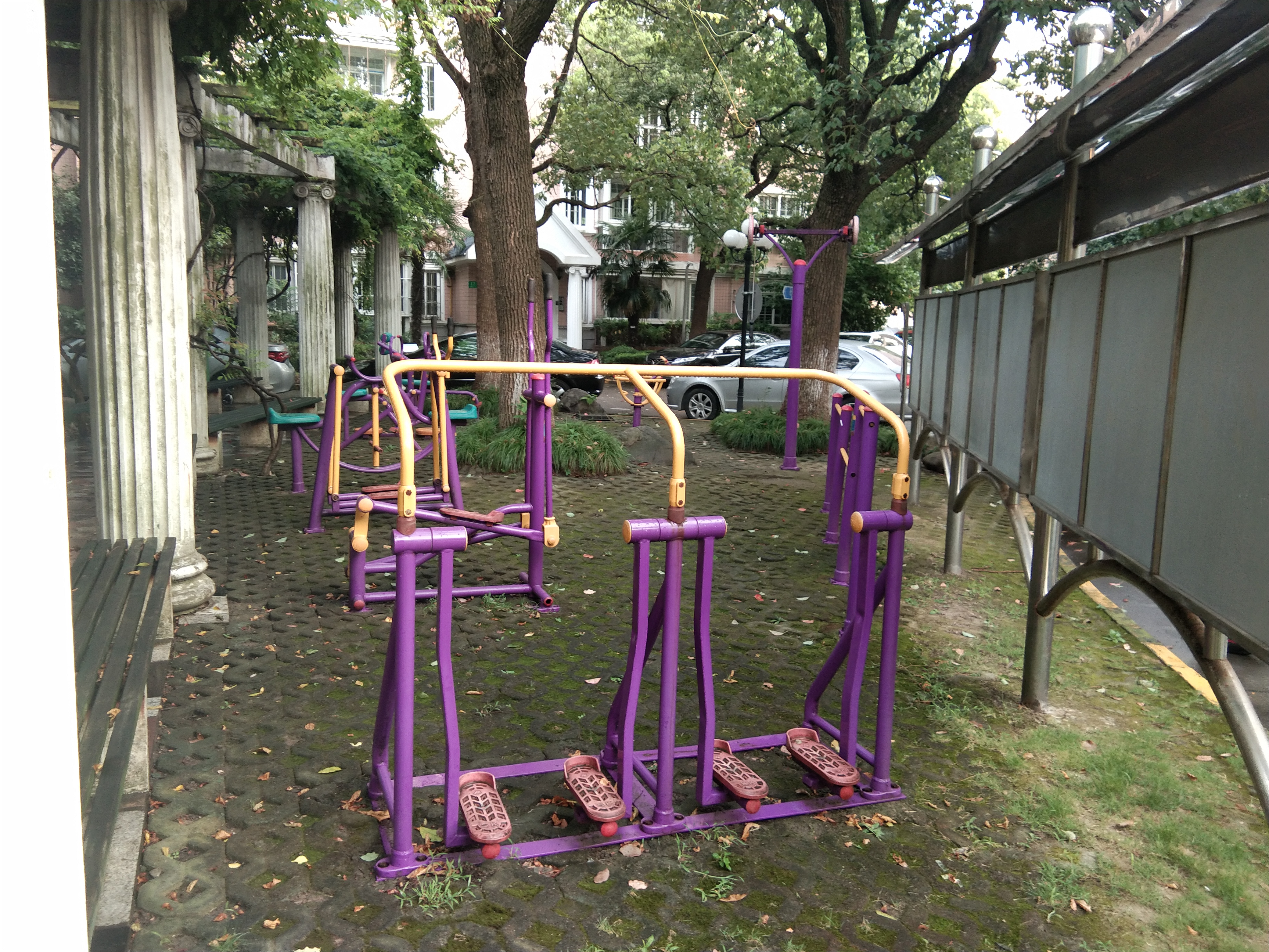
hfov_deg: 58.4
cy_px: 476
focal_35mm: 31
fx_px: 1136
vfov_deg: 45.4
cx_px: 634
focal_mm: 3.69
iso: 125
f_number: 2.2
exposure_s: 1/50
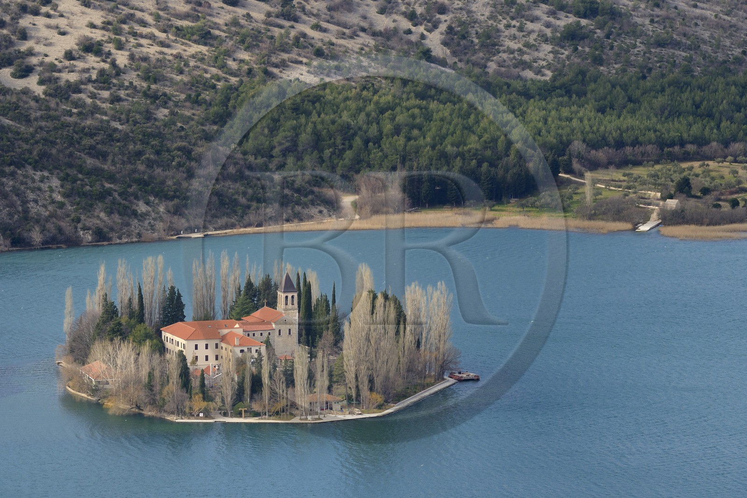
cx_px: 374
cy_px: 249
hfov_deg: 12.5
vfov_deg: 8.3
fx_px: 3423
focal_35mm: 165
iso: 250
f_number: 10
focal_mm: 165
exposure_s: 1/320
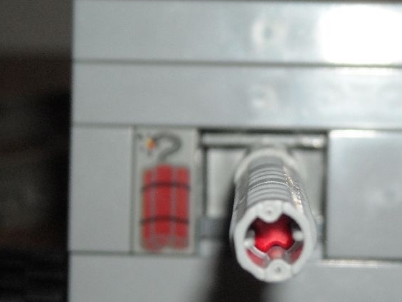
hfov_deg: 13.1
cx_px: 284
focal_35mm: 150
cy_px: 195
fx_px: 1742
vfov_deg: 9.9
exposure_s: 1/125
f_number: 9.3
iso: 200
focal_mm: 17.1
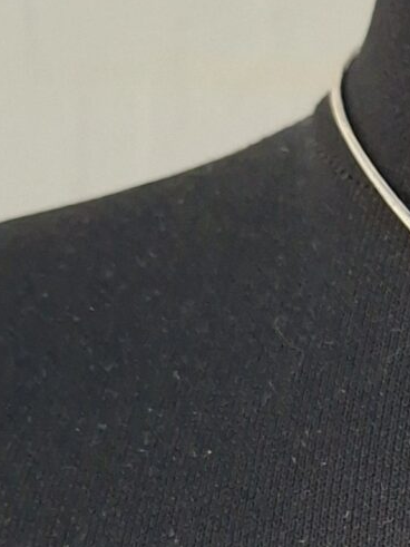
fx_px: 1896
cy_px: 792
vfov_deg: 15.3
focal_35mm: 120
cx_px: 845
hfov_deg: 11.1
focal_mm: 5.54
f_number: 1.8
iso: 1000
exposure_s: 1/20
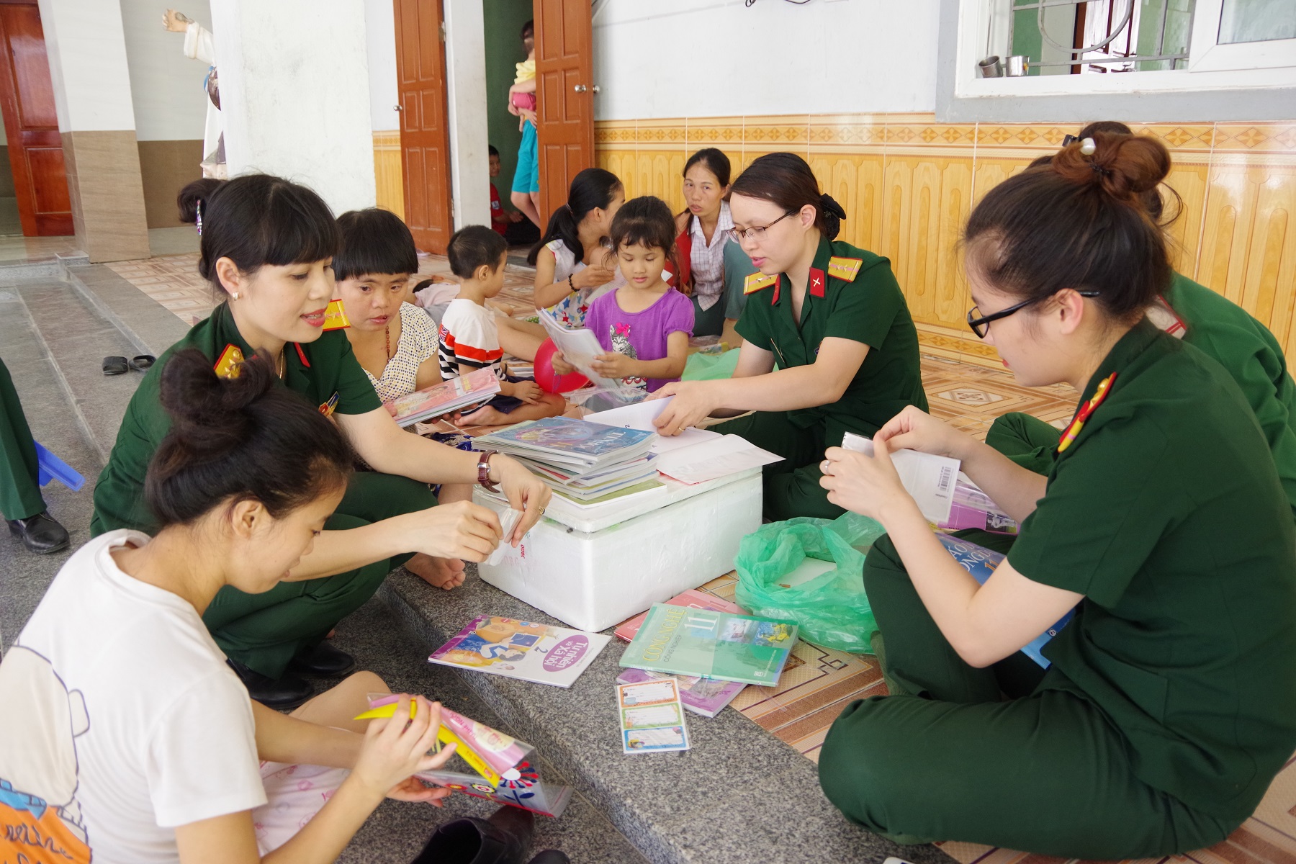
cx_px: 648
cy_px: 432
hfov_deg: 67.4
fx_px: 972
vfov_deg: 47.9
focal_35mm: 27
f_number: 4
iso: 1600
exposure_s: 1/60
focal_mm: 18
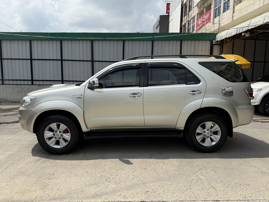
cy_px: 101
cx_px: 134
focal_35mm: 24
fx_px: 187
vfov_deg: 56.8
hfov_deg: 71.6
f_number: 1.78
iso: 80
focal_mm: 6.76
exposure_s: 1/5319
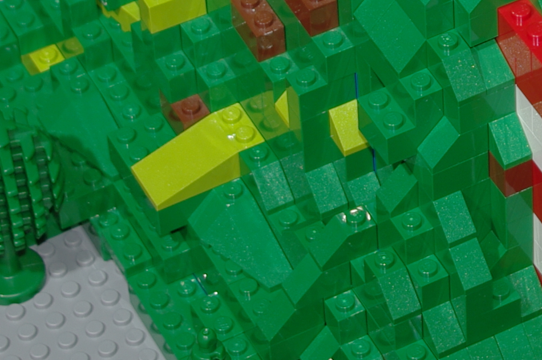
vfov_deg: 5.6
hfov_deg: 8.4
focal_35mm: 243
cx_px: 598
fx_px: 3661
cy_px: -234
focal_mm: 33
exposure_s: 1/50
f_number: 4
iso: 100
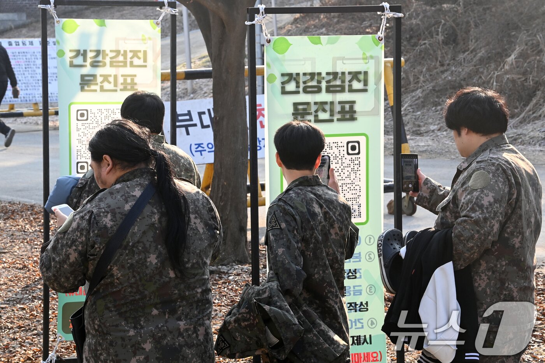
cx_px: 272
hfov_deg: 16.8
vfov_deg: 11.2
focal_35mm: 122
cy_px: 182
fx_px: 1847
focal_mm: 122
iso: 1600
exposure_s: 1/200
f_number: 14
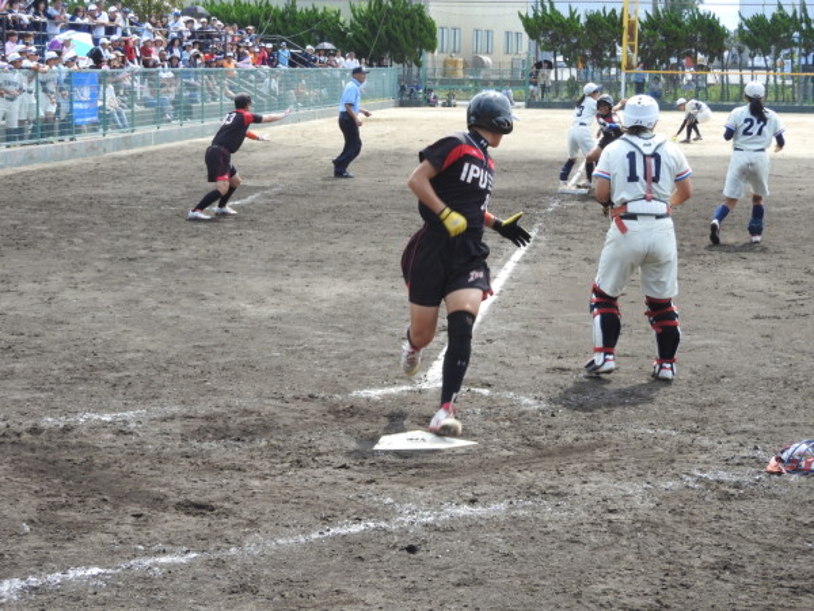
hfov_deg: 23.0
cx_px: 407
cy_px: 306
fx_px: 1999
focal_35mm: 85
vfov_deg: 17.4
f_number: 4.5
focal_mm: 15.2
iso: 100
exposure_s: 1/250
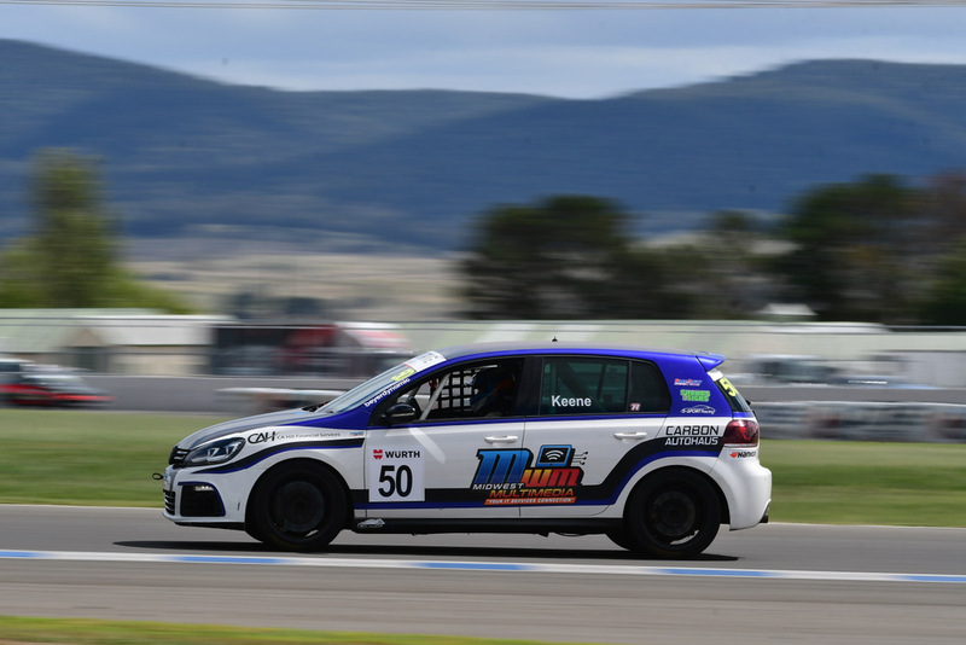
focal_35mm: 300
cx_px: 483
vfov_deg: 4.6
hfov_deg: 6.9
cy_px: 322
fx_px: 8052
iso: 100
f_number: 14
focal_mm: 200
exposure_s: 1/125
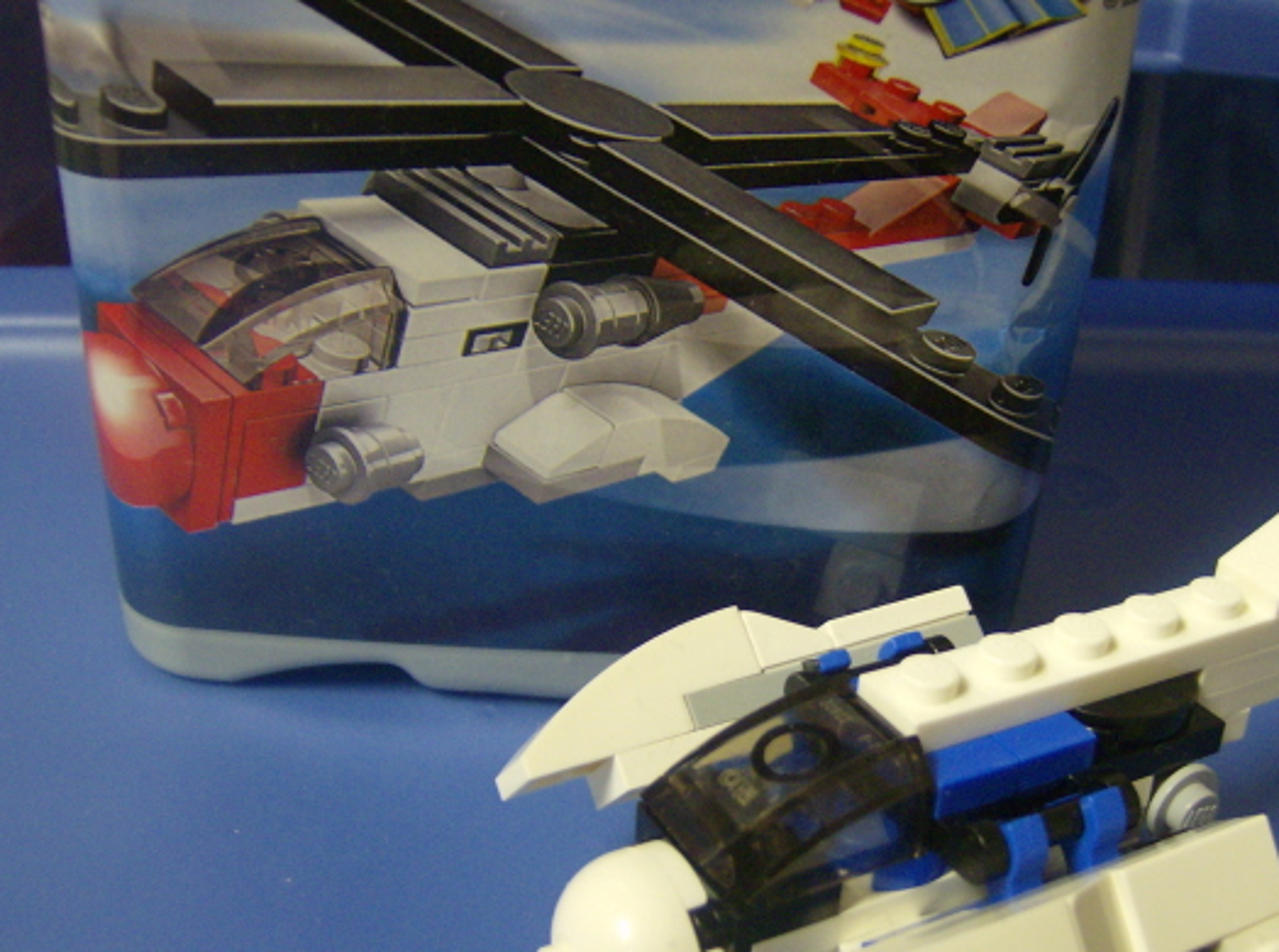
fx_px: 1621
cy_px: 538
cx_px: 747
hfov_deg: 42.9
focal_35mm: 44
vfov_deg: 32.7
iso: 200
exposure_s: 1/6.91
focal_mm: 6
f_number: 2.8
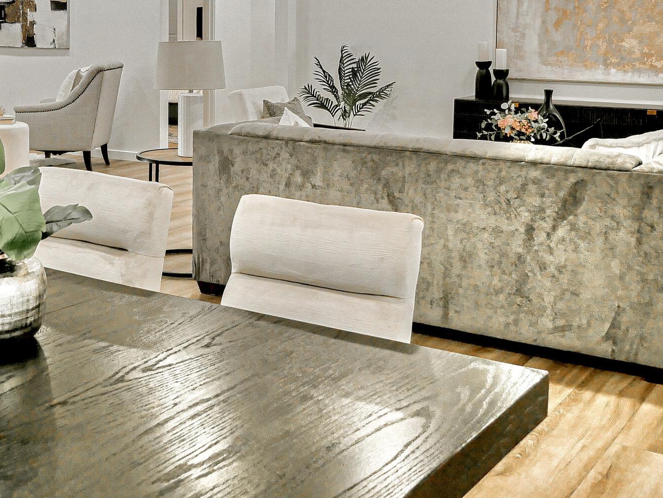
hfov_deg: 34.5
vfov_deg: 26.4
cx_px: 139
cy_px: 83
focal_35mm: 54
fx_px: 1035
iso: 320
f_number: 3.5
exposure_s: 1/60
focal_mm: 12
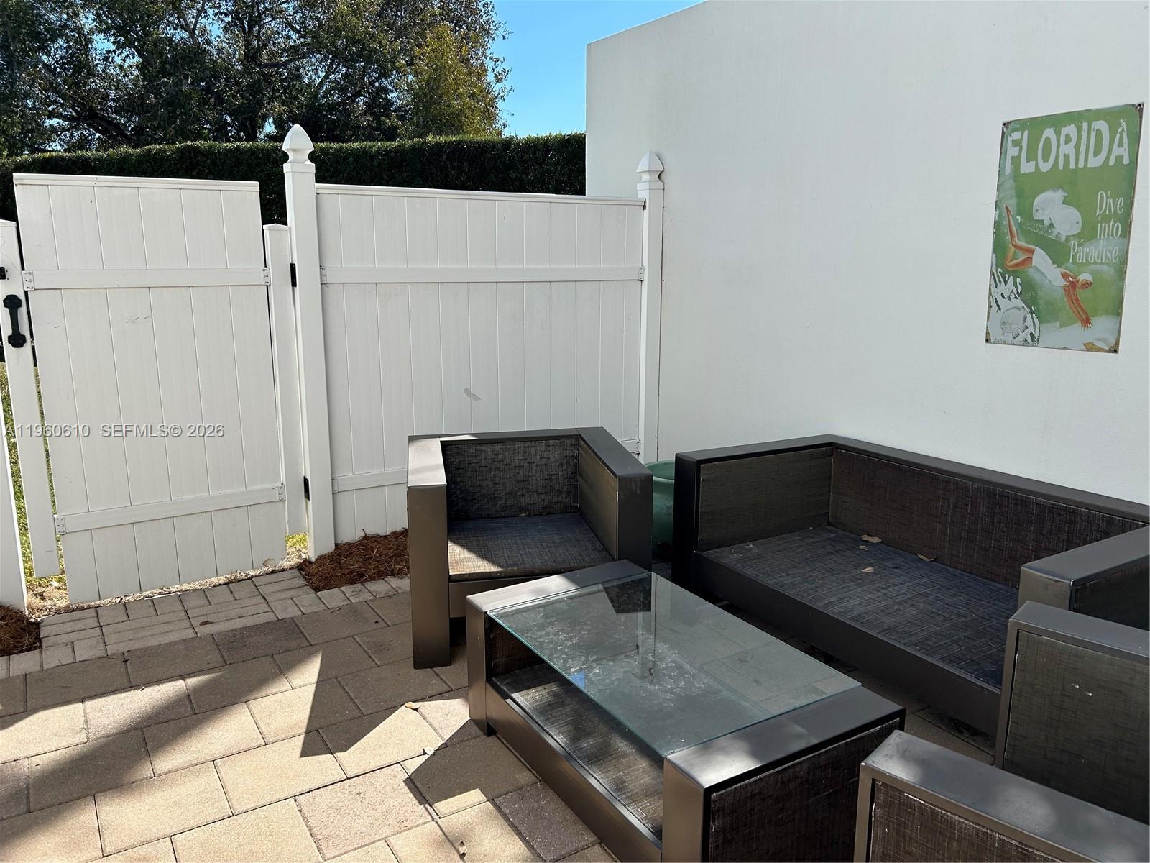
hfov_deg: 67.3
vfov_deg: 53.1
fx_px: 864
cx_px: 575
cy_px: 432
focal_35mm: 26
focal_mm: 5.7
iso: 50
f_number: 1.5
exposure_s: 1/2915
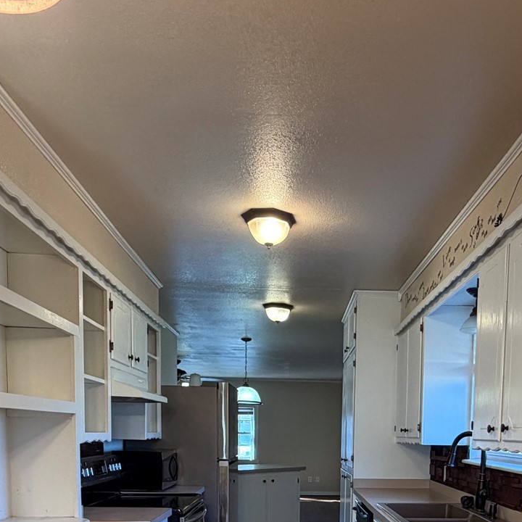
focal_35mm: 33
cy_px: 492
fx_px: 563
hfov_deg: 49.2
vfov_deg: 44.2
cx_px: 331
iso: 160
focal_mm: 2.22
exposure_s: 1/60
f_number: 2.2
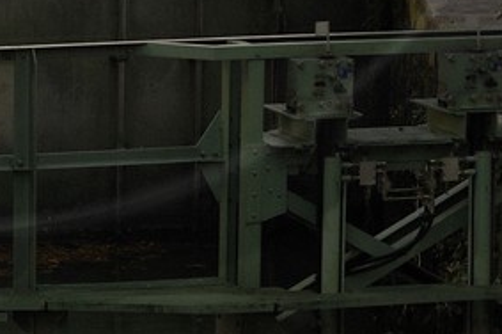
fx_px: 9694
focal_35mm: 696
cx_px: -66
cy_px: -418
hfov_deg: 3.0
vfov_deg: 2.0
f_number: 3.5
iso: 100
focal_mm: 82
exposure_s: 1/200
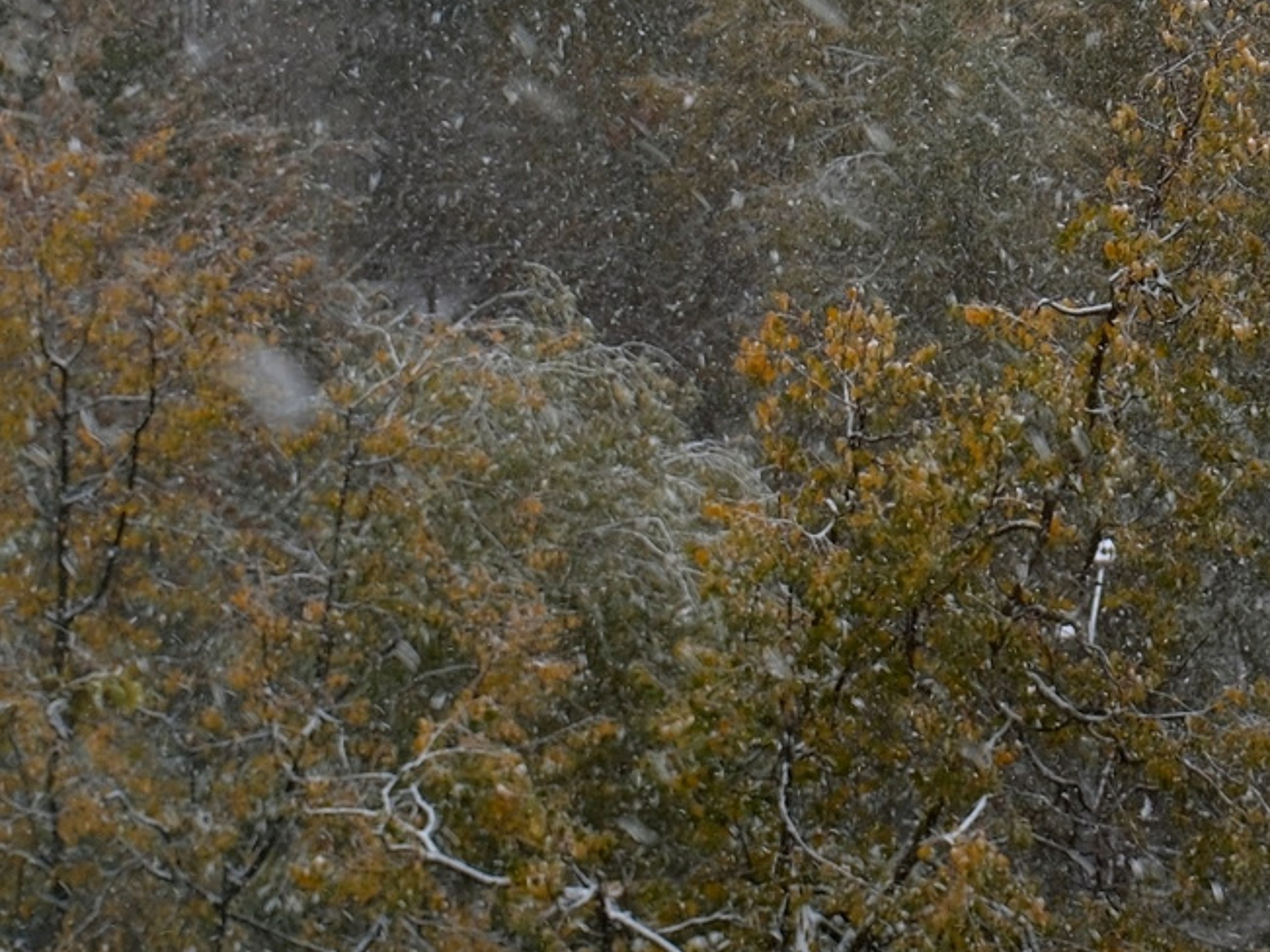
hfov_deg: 12.3
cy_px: -567
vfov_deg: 9.3
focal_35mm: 155
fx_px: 5686
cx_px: 1717
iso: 250
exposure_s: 1/58
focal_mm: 27
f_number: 5.6
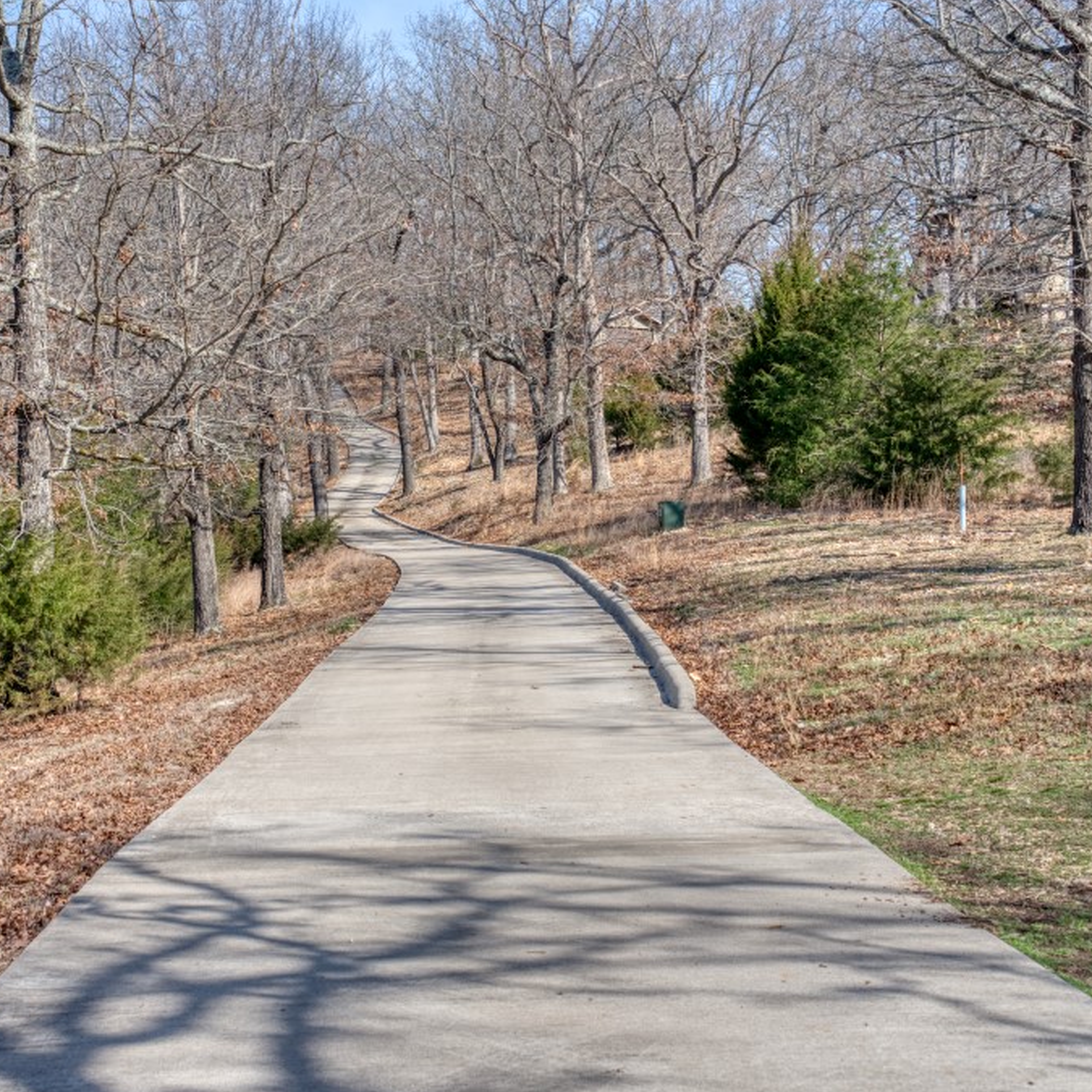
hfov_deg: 25.7
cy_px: 548
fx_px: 2391
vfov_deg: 25.7
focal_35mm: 67
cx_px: 443
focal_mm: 52
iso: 100
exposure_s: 1/60
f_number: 4.5
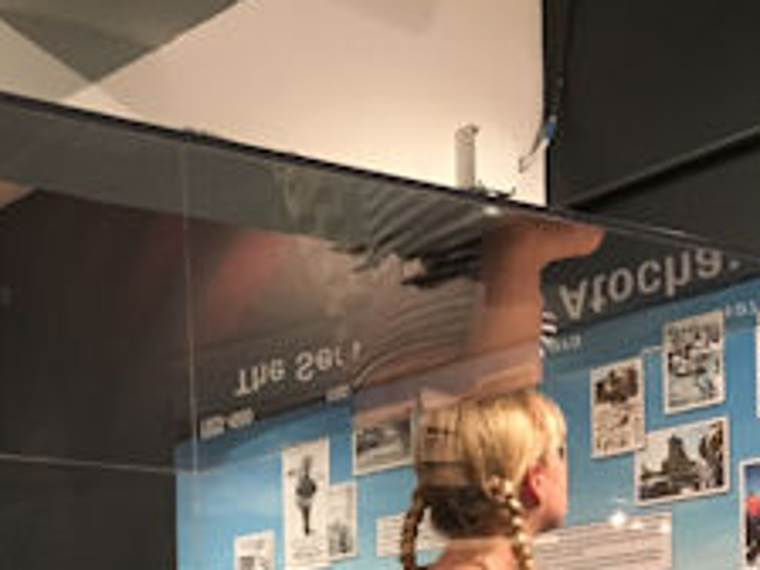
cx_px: 105
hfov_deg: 24.2
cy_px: 763
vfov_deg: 17.4
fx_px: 1734
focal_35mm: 79
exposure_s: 1/30
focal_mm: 4.15
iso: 200
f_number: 2.2
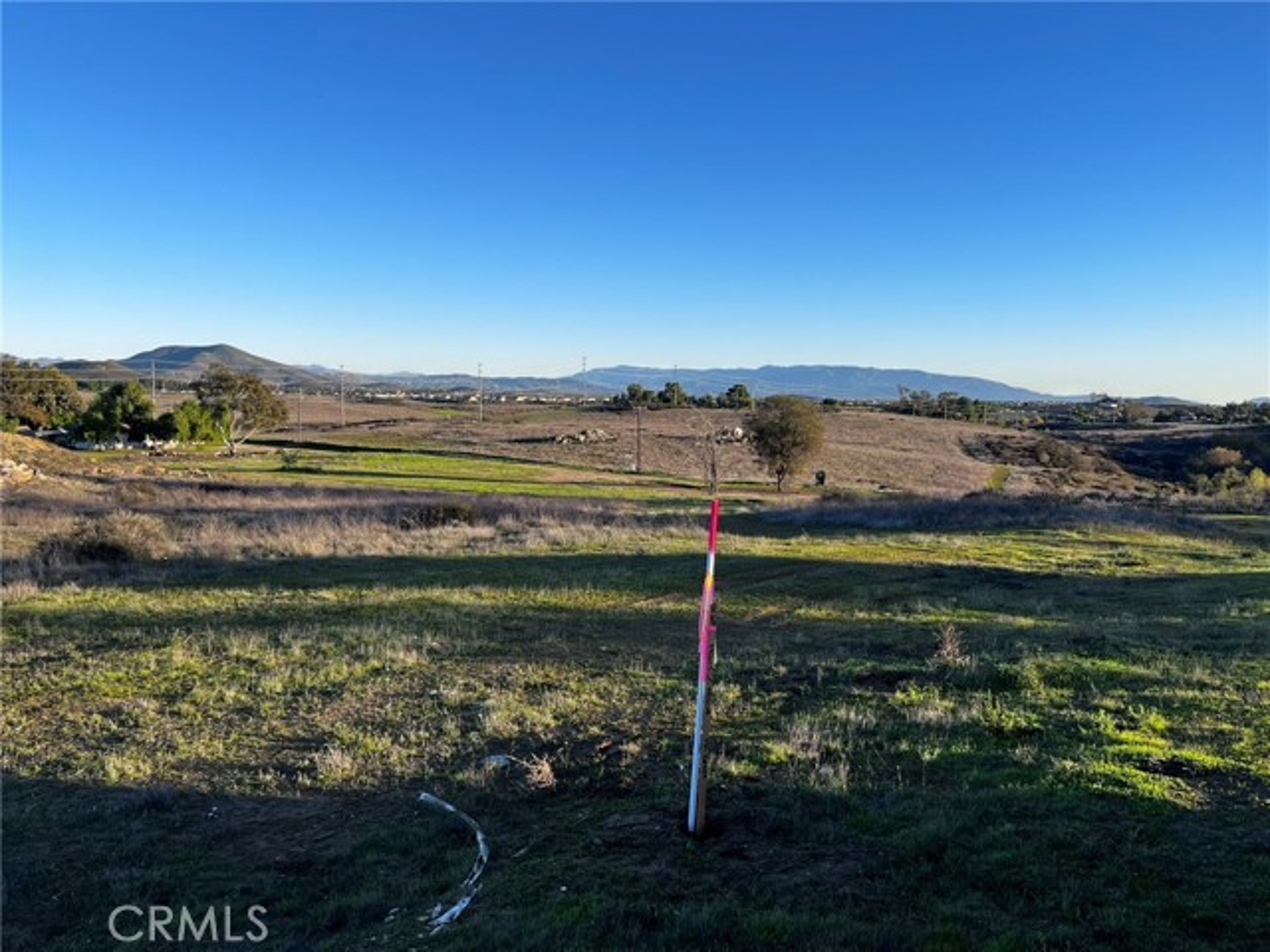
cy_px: 476
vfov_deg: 53.1
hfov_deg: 67.3
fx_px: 954
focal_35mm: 26
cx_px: 635
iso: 50
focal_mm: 5.1
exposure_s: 1/1580
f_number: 1.6
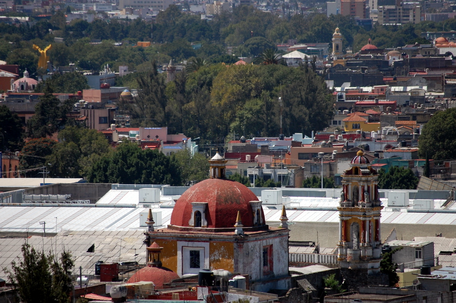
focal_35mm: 285
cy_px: 152
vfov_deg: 4.8
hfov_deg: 7.2
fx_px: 3607
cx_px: 228
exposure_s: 1/1600
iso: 400
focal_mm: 190
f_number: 5.6
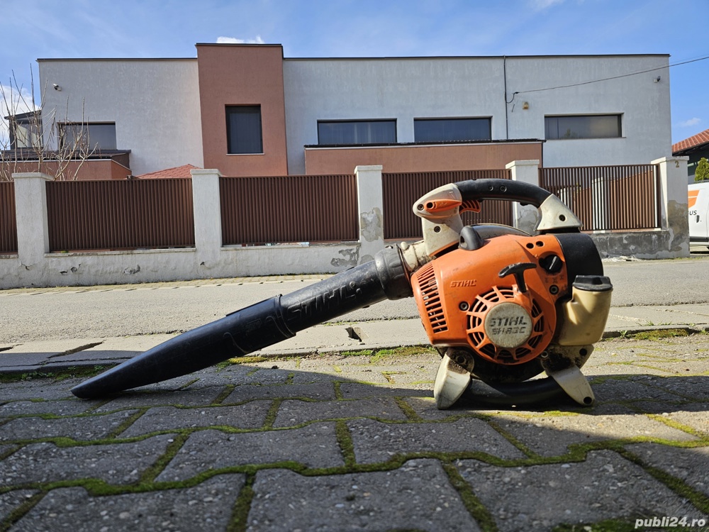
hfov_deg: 73.9
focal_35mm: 23
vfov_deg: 58.9
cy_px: 266
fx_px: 471
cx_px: 354
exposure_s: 1/398
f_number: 1.7
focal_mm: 6.3
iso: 10
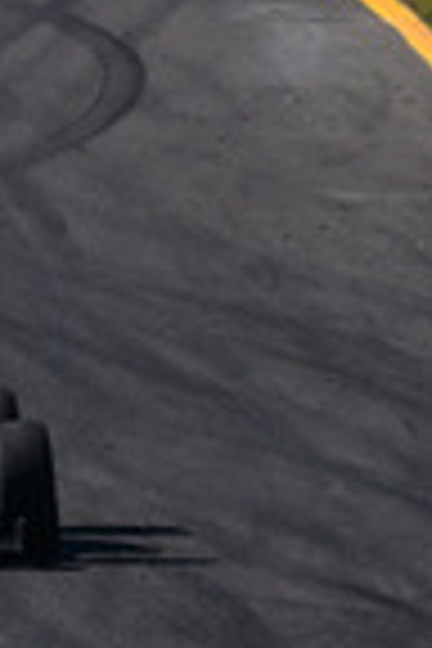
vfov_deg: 0.8
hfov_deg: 0.5
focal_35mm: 2669
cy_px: 320
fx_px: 48038
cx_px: -441
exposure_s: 1/640
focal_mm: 320
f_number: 13
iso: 500
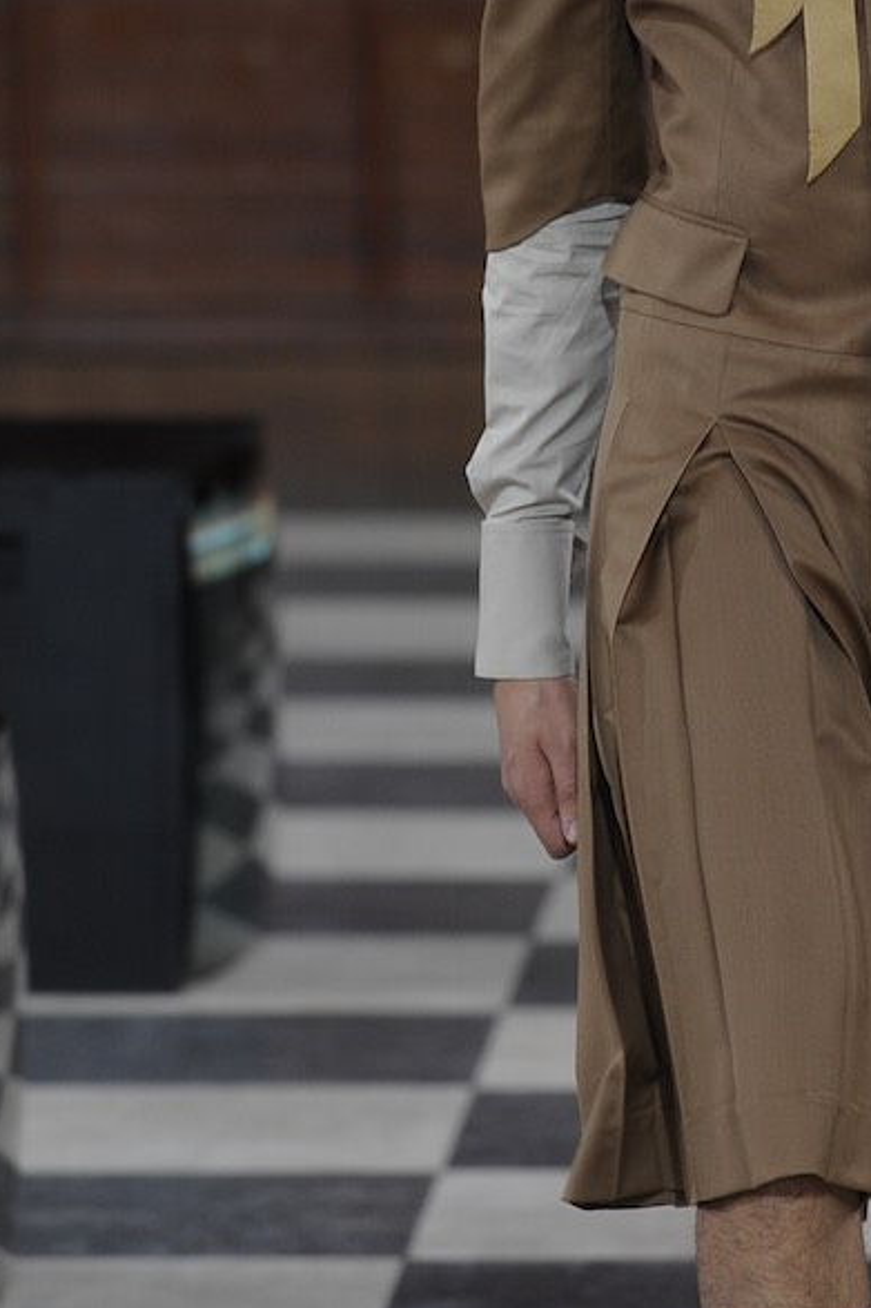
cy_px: 549
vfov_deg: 4.0
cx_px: 849
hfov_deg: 2.7
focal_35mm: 512
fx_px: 18591
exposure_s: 1/500
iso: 1000
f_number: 4
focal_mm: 200
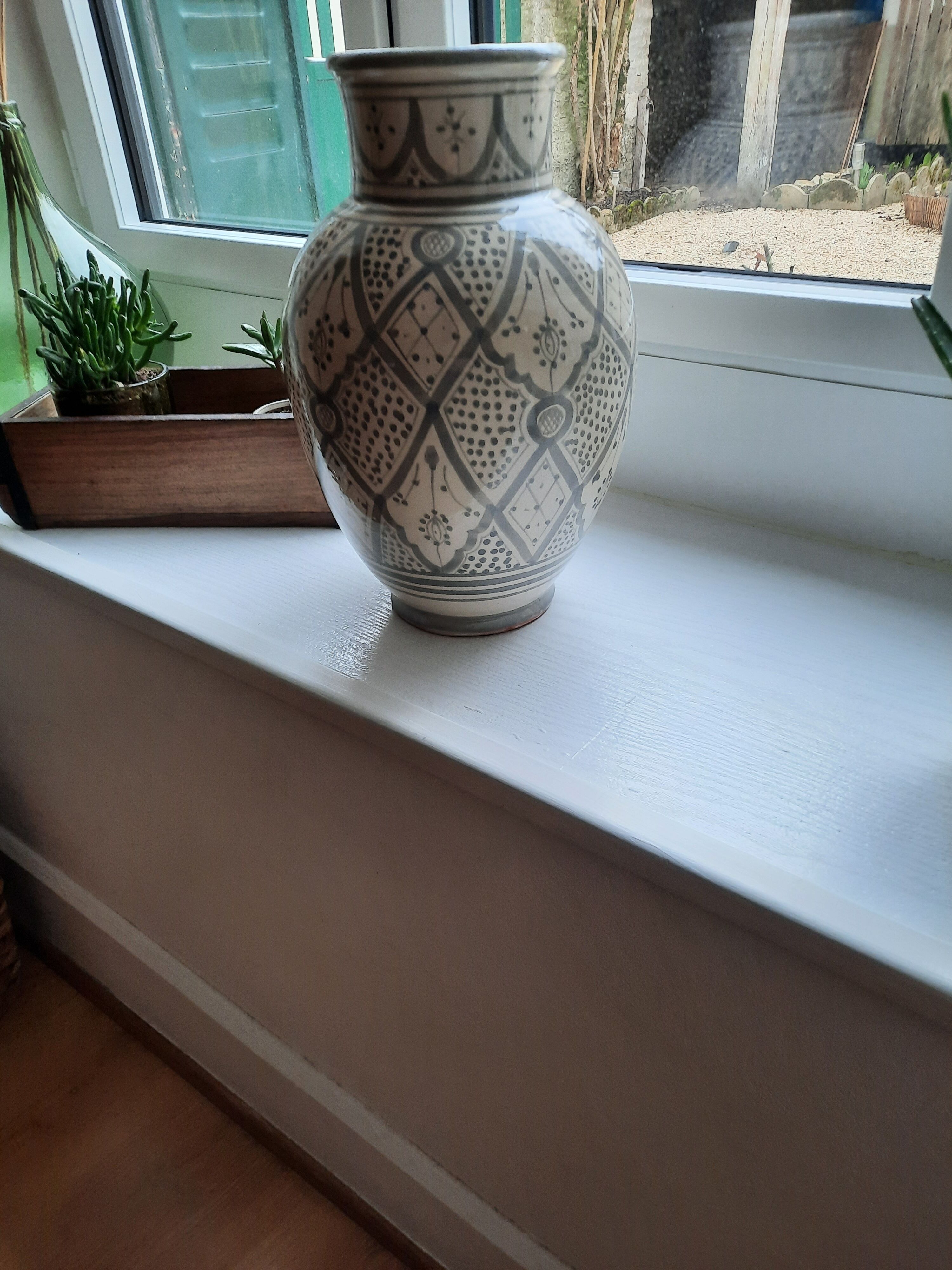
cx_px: 476
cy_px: 635
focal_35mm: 25
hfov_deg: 54.9
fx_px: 917
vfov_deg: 69.4
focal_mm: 4.6
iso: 160
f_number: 2
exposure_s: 1/50
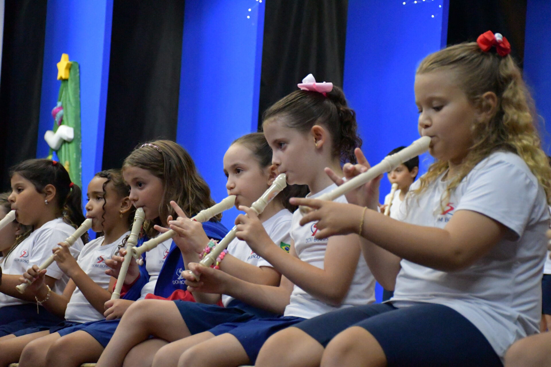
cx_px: 276
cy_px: 184
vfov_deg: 15.2
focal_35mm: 90
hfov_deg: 22.6
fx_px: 1377
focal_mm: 60
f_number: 5
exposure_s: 1/125
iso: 12800
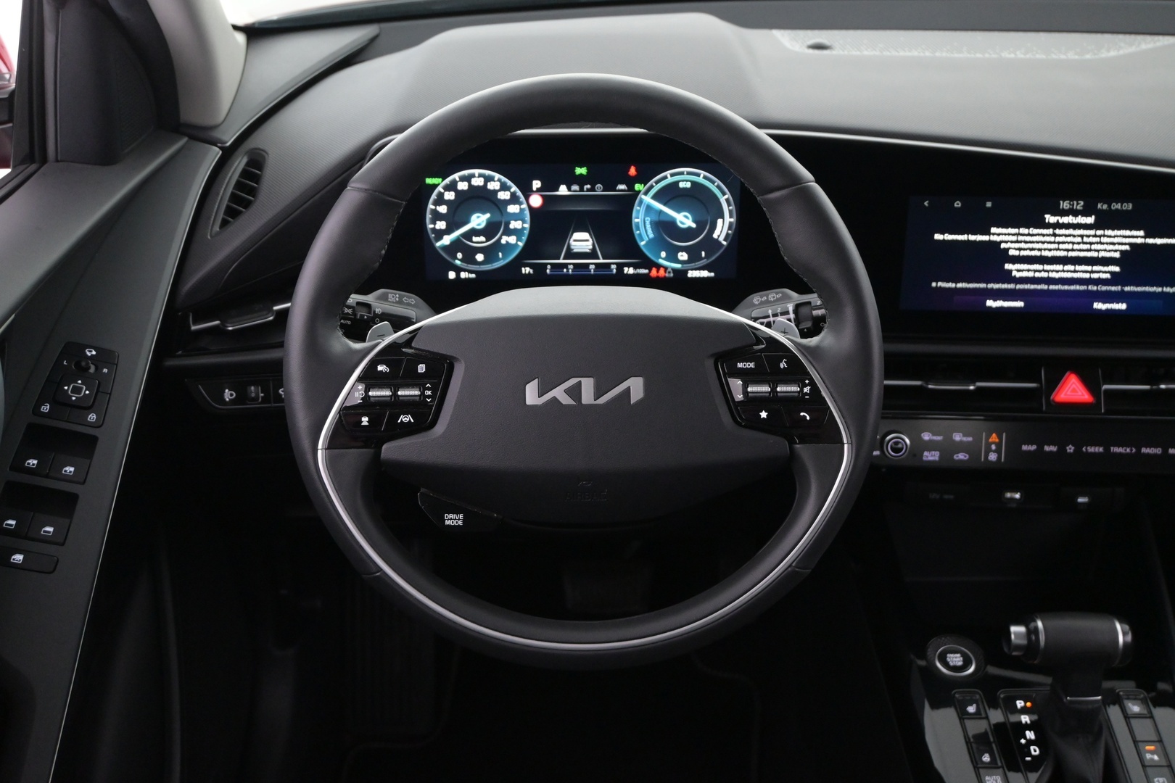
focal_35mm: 39
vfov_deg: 34.2
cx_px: 588
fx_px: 1273
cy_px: 392
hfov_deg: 49.6
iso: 2800
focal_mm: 26
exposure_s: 1/40
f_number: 4.5
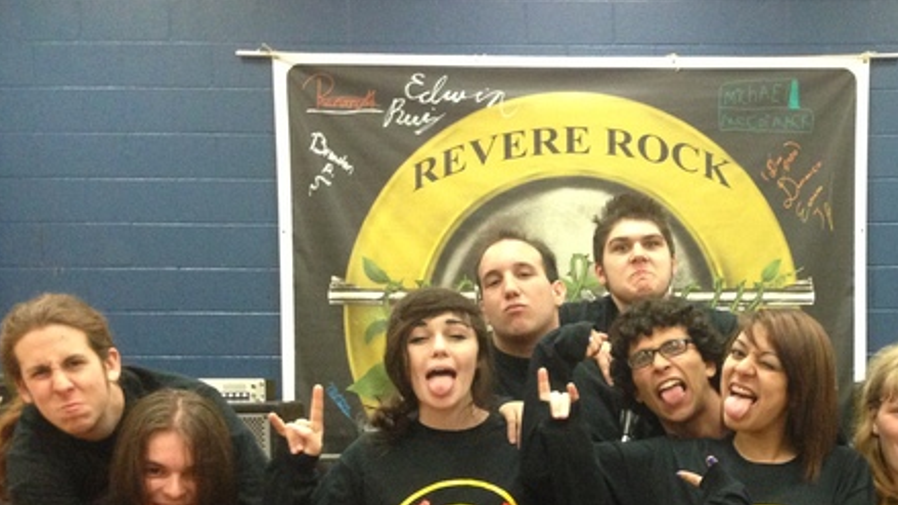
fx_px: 1405
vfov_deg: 19.9
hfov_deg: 34.8
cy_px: 478
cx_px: 657
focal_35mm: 59
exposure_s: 1/20
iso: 400
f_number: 2.4
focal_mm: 4.13
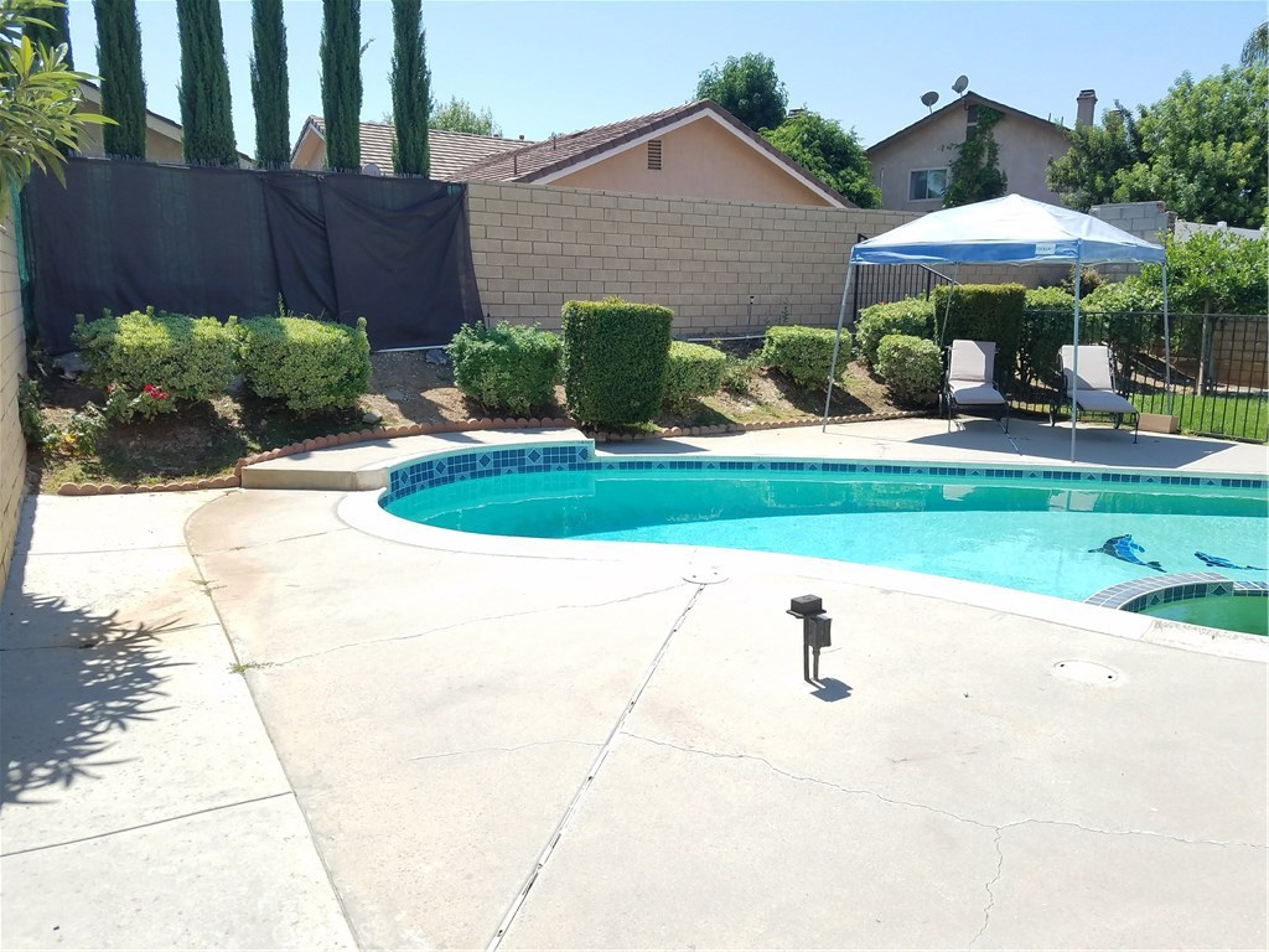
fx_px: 953
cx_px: 634
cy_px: 476
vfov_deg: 53.1
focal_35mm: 26
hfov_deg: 67.3
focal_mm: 4.2
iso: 50
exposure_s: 1/1976
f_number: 1.7
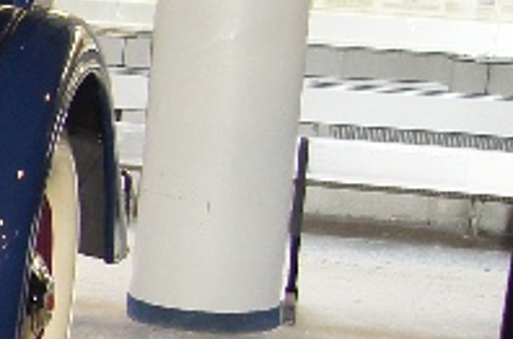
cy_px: 365
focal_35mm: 164
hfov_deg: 10.4
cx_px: -819
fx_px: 2331
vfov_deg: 8.3
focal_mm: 18
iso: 400
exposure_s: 1/40
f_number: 3.5
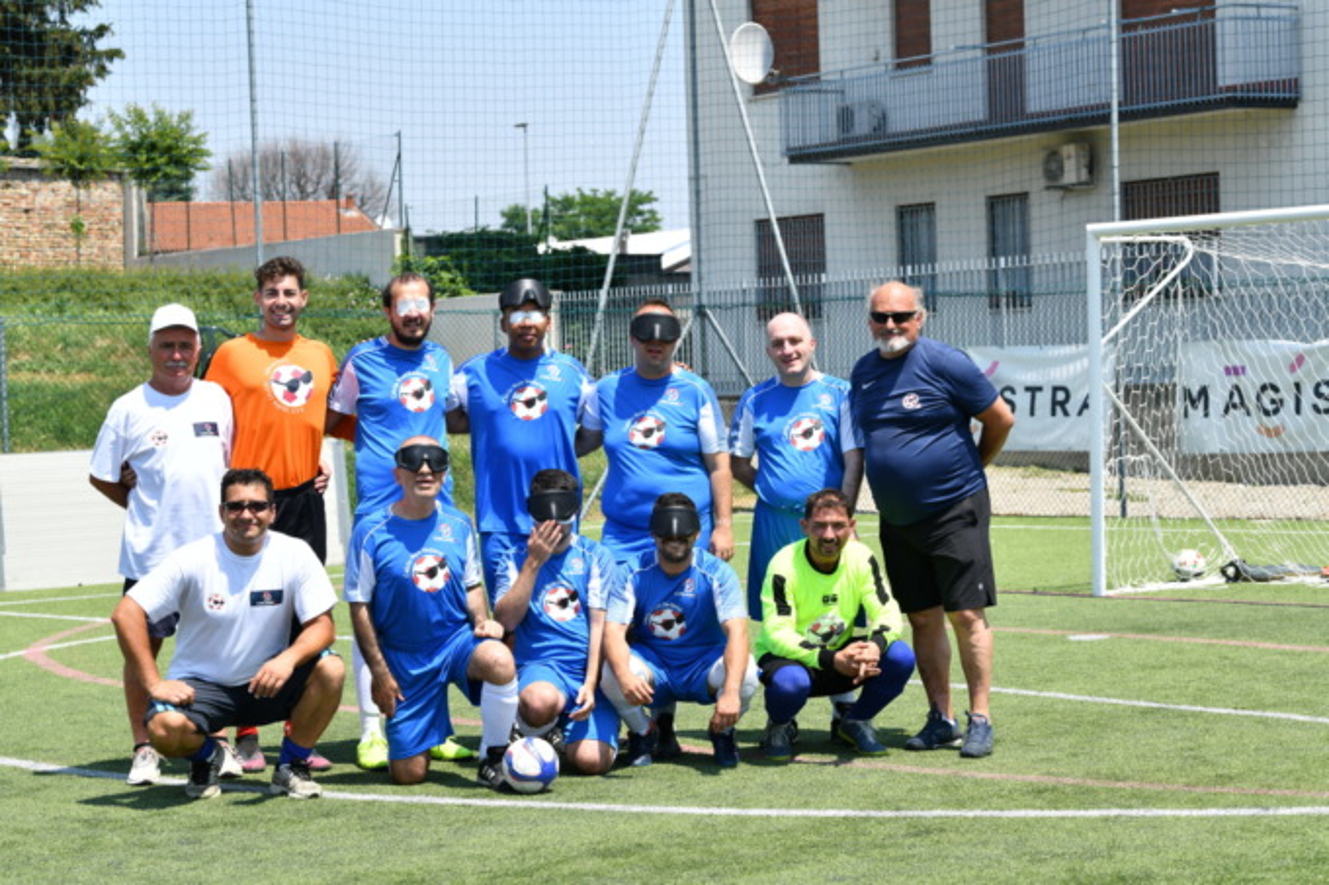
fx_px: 3137
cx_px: 664
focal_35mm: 85
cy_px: 442
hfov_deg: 23.9
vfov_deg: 16.1
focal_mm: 85
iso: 64
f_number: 7.1
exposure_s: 1/200
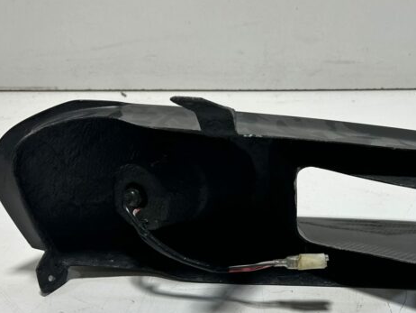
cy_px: 219
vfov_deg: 31.8
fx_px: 541
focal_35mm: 45
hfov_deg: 41.4
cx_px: 285
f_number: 1.5
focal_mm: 5.7
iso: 50
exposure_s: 1/1252
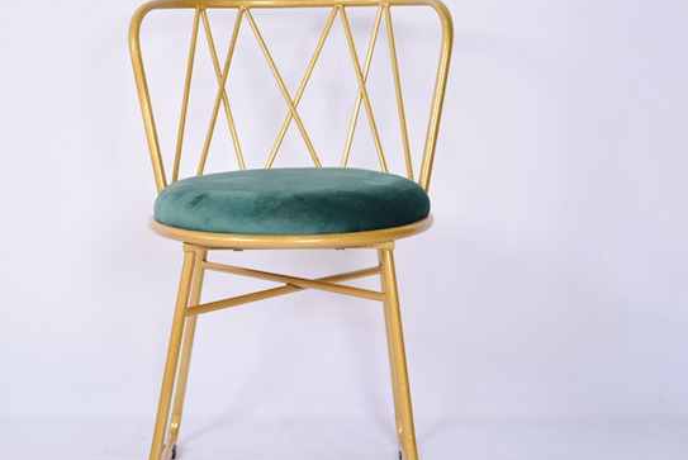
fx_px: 1320
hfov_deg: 29.1
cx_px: 262
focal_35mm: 69
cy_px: 234
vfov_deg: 19.8
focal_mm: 50
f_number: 4.2
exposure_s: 1/10
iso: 125
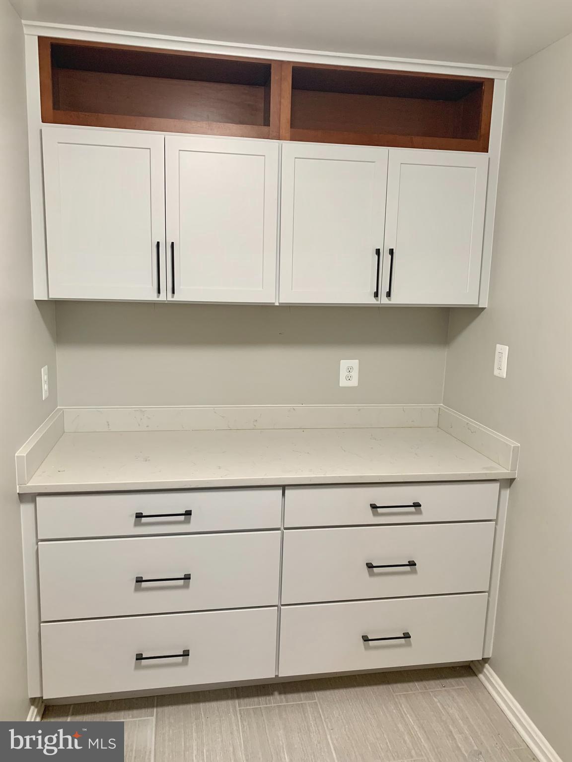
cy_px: 381
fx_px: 573
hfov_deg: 53.1
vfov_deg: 67.3
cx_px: 286
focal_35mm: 26
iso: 125
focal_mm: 4.25
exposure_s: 1/60
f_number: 1.8
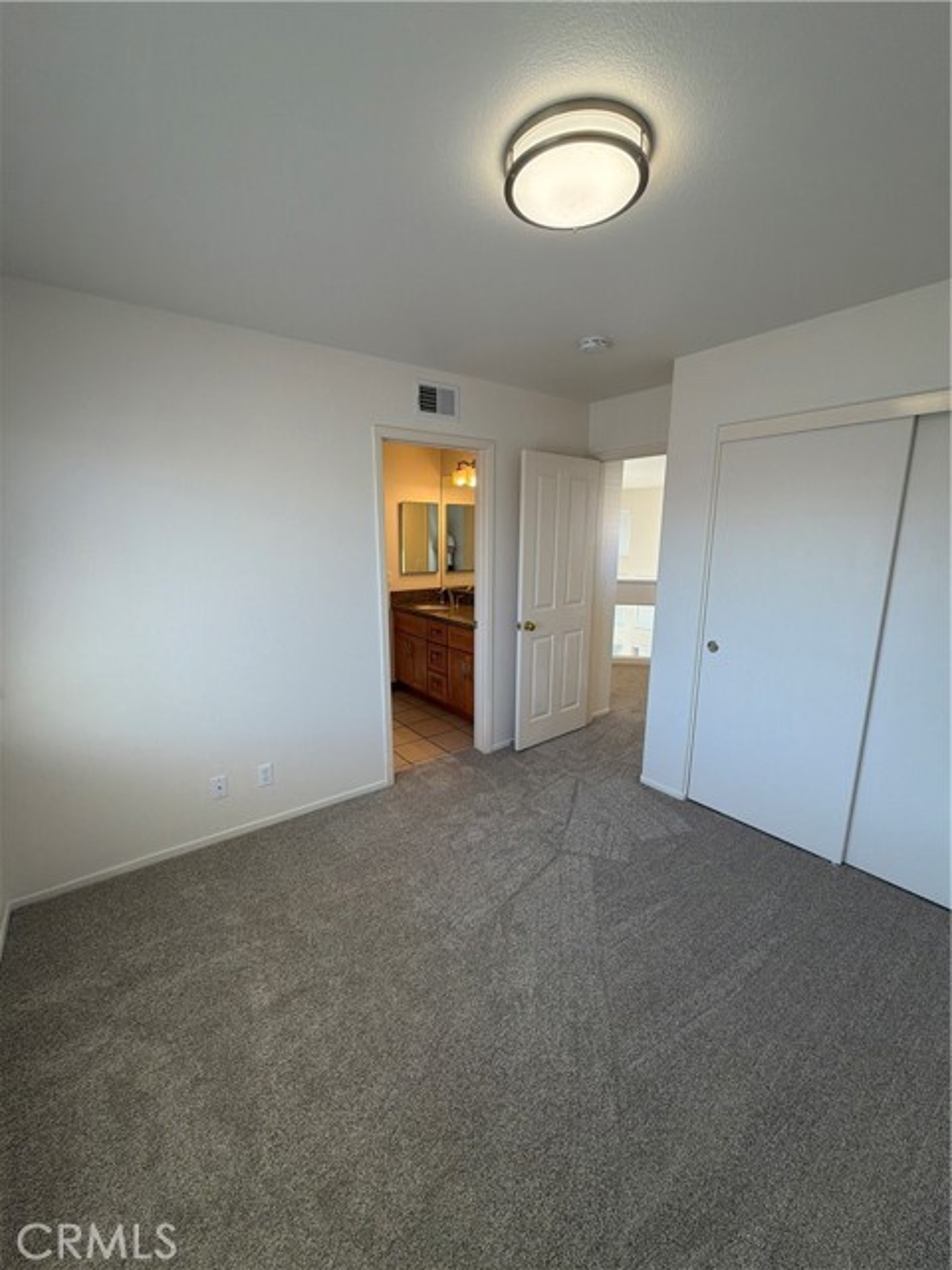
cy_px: 635
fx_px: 513
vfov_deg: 102.1
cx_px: 476
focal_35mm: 14
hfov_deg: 85.7
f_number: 2.2
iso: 64
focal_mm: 2.22
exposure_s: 1/120
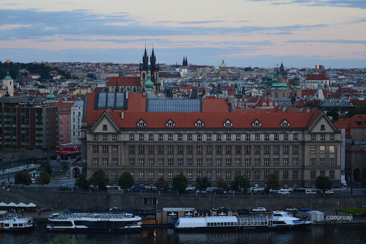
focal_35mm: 82
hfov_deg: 24.6
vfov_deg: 16.6
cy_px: 122
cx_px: 183
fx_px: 839
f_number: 5.6
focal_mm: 55
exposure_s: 1/60
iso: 450
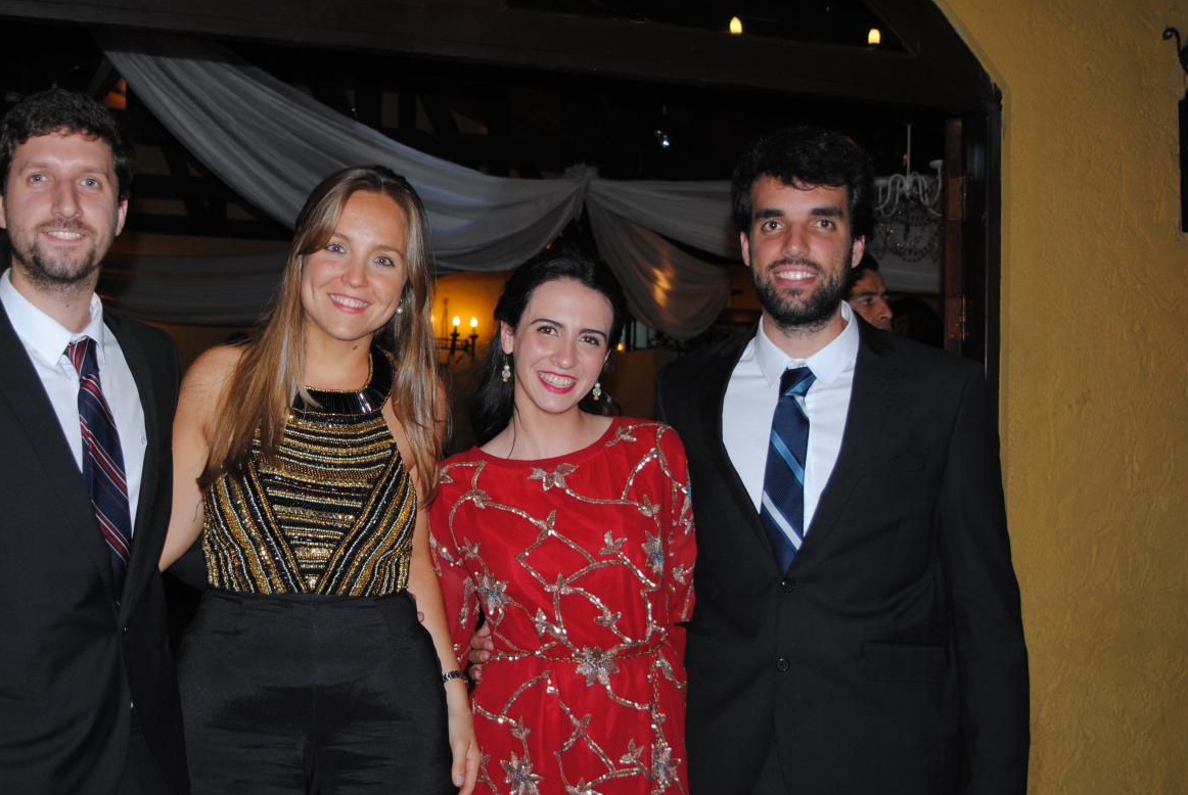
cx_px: 439
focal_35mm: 48
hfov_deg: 40.8
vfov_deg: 28.0
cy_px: 502
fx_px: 1586
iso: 200
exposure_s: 1/60
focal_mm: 24
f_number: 4
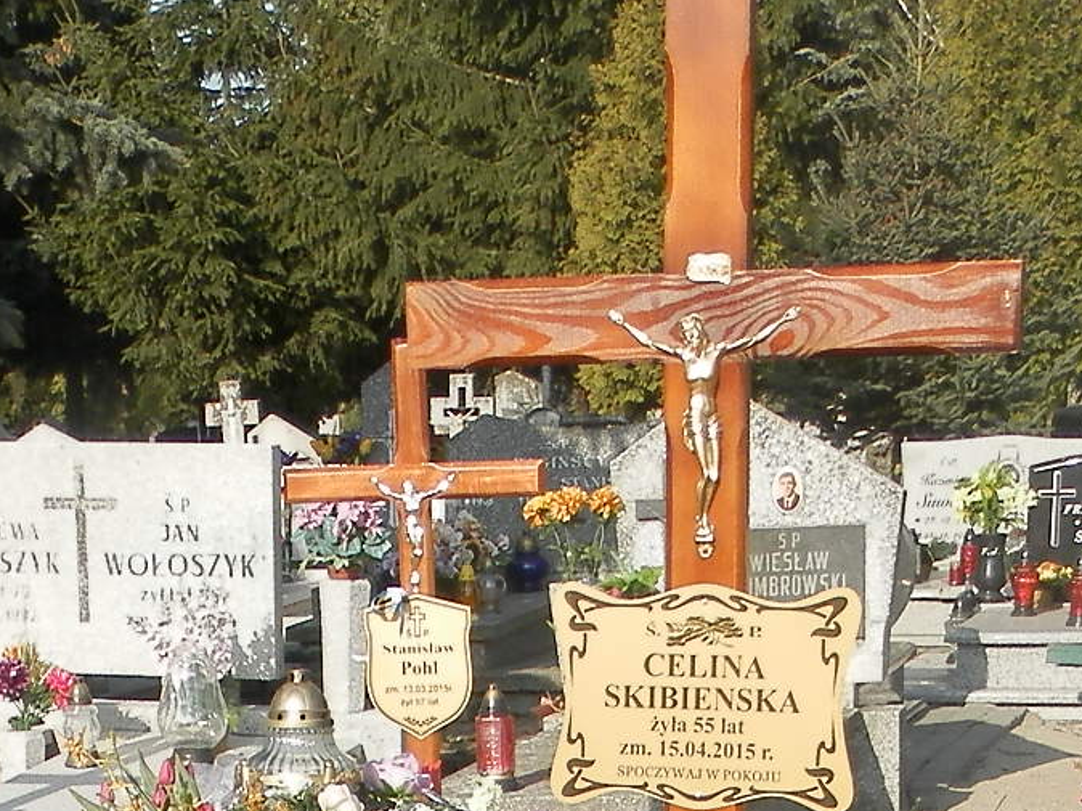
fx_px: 2968
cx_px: 397
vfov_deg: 13.9
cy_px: 1452
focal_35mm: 95
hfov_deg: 20.6
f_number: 3.1
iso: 80
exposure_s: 1/1000
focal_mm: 4.5
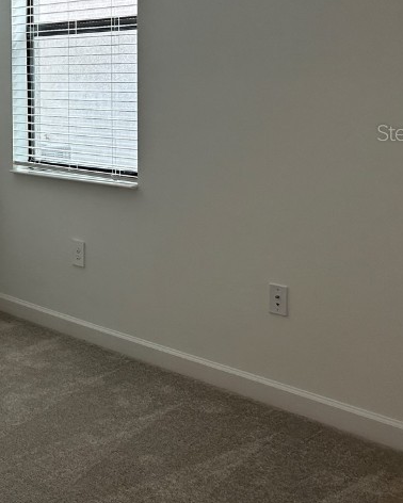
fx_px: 819
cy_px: 132
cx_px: -68
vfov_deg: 33.5
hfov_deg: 25.1
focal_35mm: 55
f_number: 1.5
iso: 125
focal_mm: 5.7
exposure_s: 1/120
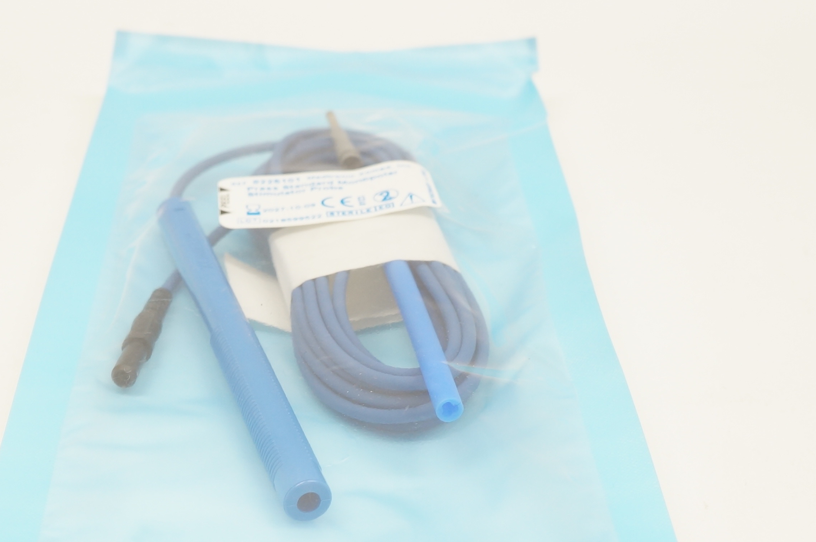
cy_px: 519
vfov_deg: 20.3
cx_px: 319
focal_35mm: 65
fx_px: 1472
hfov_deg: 30.9
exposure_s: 1/50
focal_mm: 20
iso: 400
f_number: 6.3
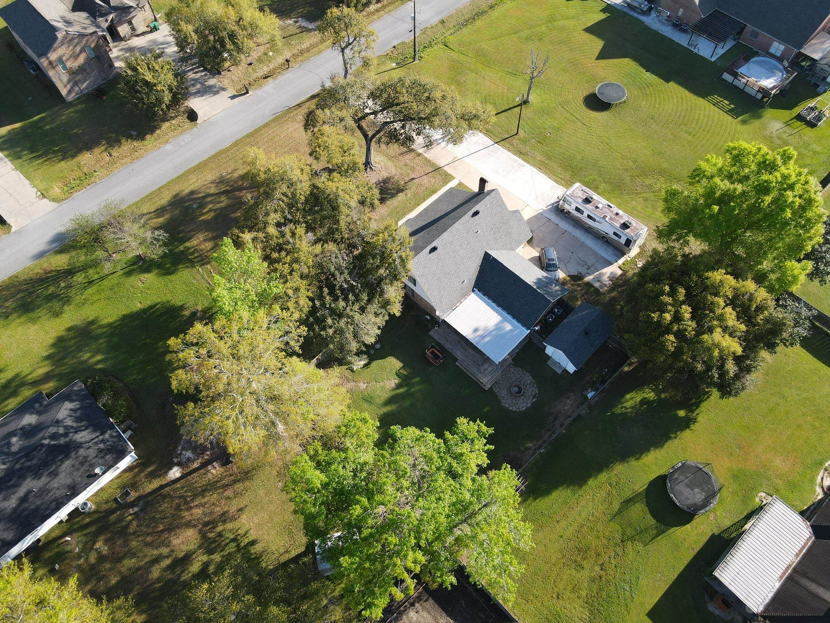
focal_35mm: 24
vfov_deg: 56.8
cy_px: 312
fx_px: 575
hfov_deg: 71.6
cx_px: 415
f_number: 2.8
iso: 100
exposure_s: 1/180
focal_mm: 4.5
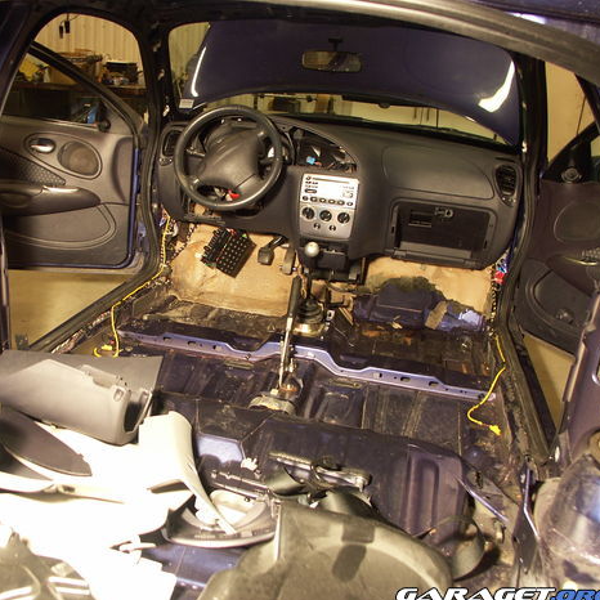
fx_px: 667
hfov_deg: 47.7
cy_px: 299
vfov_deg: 48.5
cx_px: 205
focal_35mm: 34
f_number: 2.8
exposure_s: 1/13
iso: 100
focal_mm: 7.21
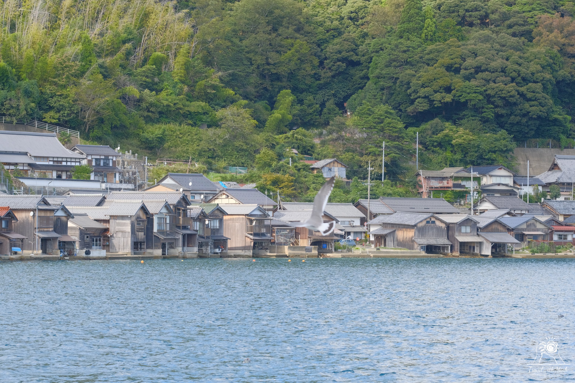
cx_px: 288
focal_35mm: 135
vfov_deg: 10.2
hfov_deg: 15.2
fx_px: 2156
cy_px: 192
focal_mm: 90
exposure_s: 1/900
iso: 800
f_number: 5
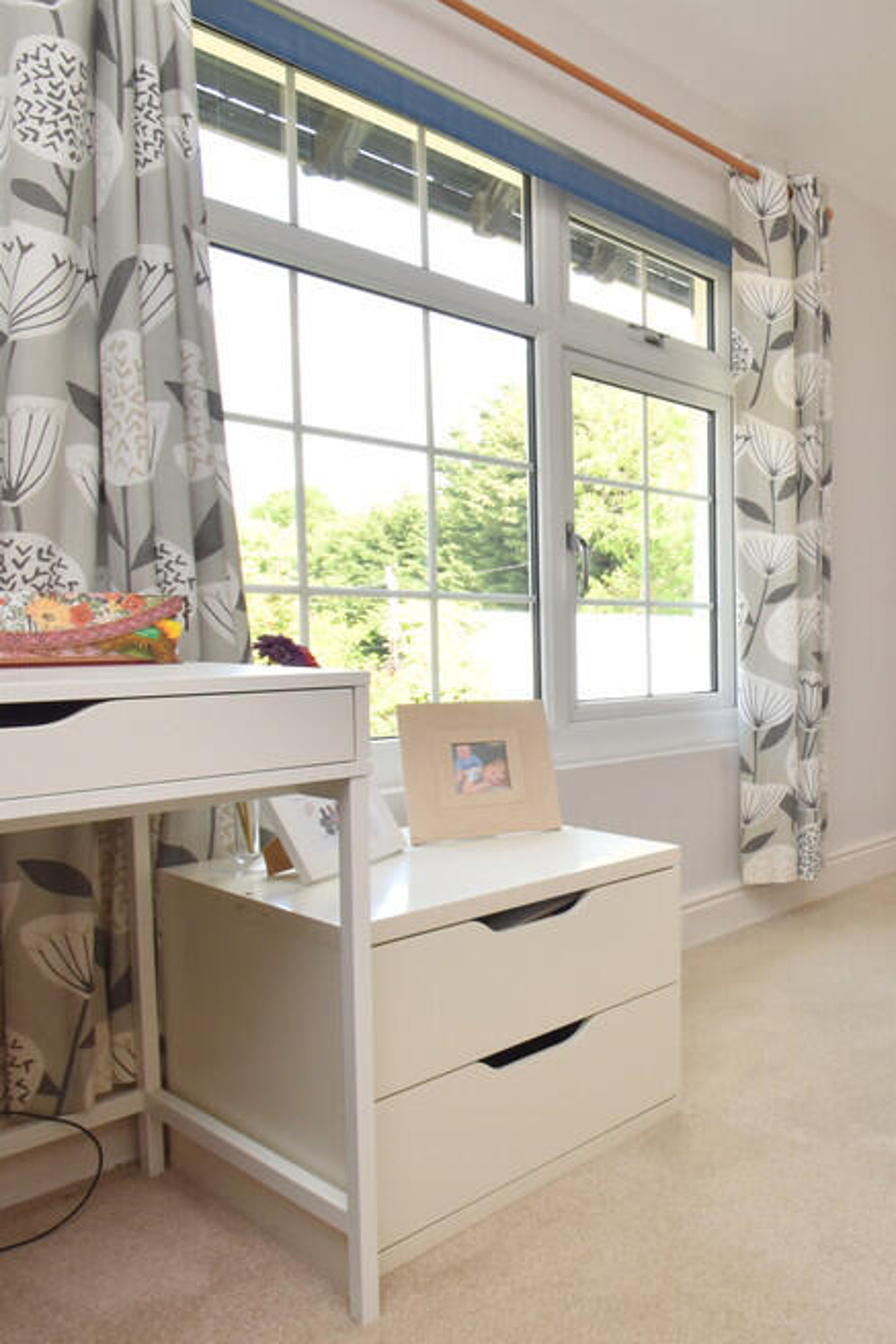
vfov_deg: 69.8
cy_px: 649
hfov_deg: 41.9
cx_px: 935
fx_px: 962
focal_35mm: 26
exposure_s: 1/60
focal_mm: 11
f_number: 9
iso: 450
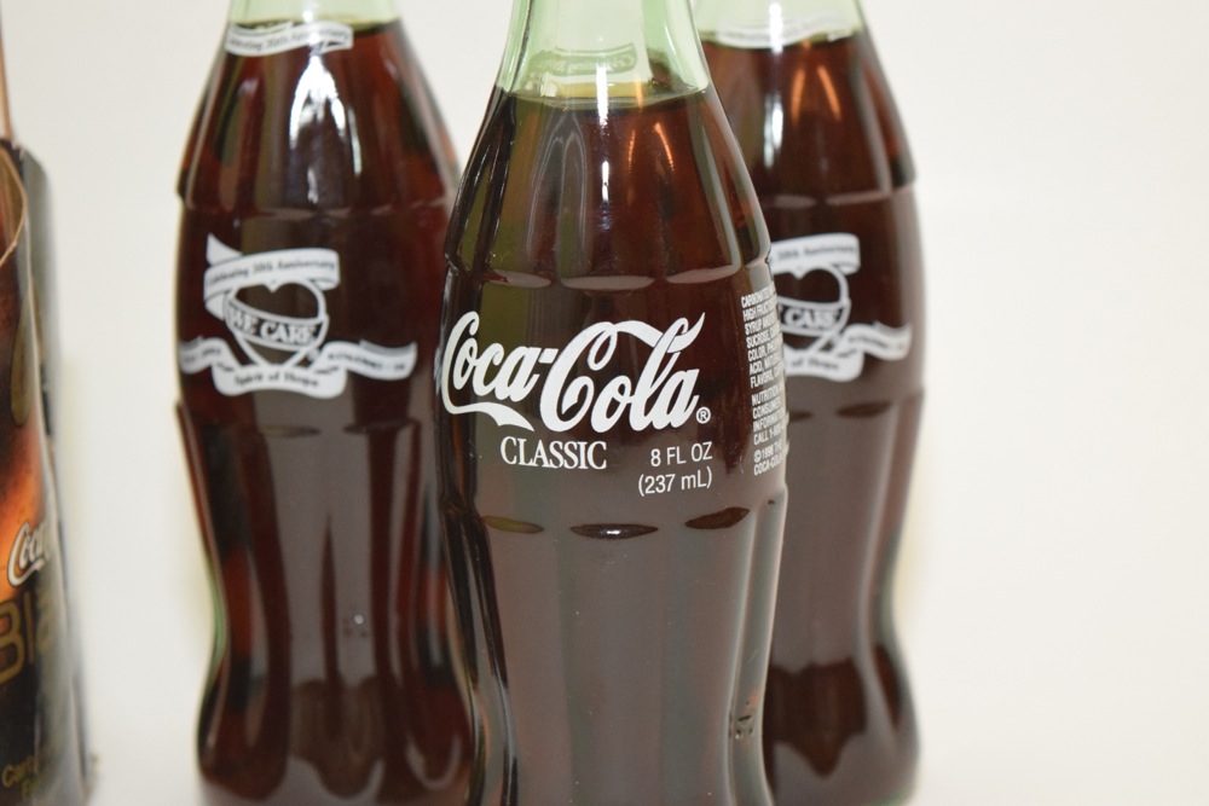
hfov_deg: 24.6
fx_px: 2771
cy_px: 403
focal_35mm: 82
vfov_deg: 16.6
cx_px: 604
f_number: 5.6
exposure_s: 1/60
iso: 3200
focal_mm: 55
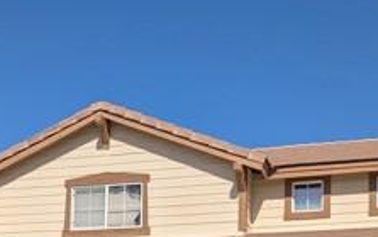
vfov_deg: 16.3
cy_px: 360
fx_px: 753
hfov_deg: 28.2
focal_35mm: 73
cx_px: 181
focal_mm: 6.9
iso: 23
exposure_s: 1/2994
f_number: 1.68
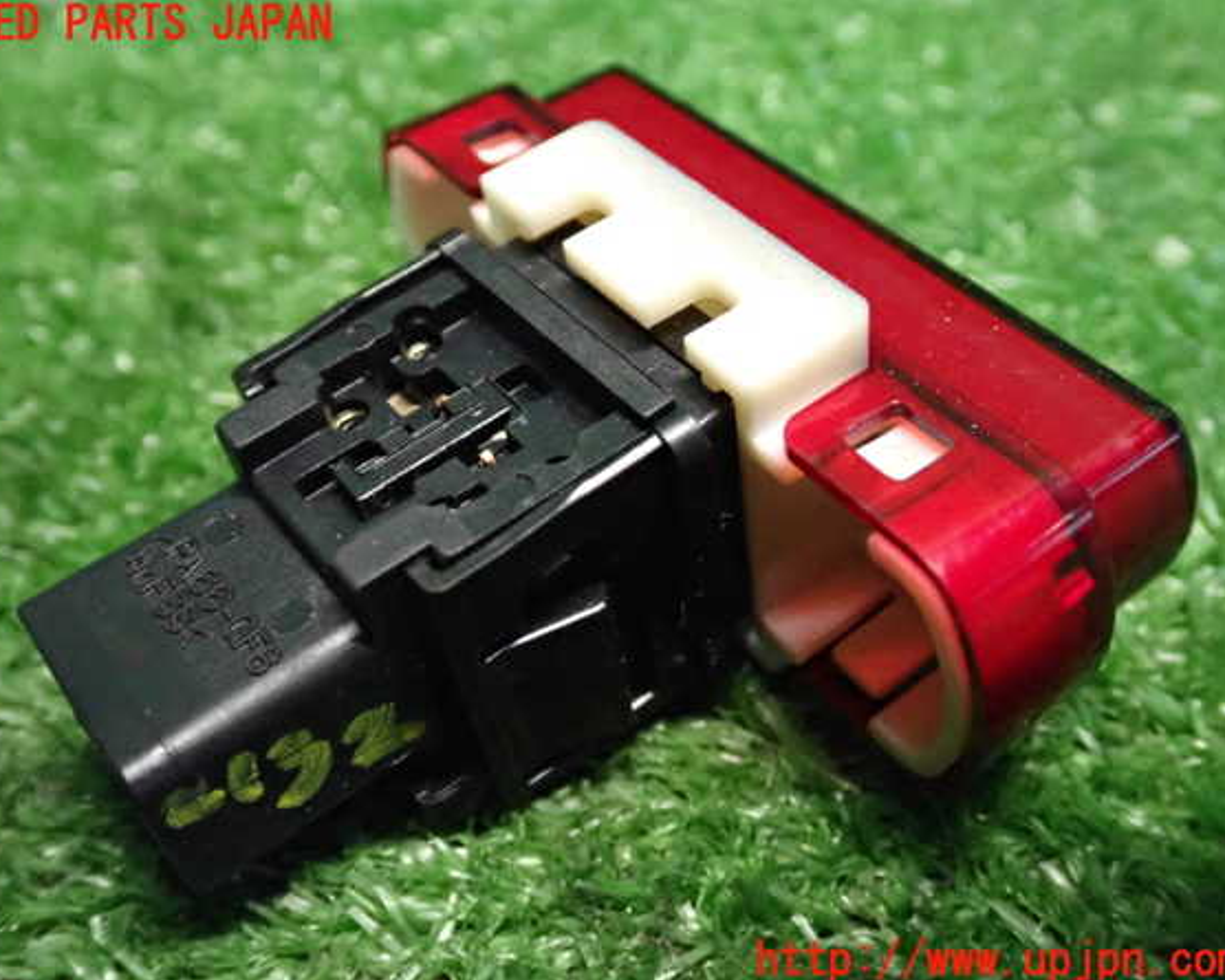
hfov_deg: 45.8
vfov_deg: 37.3
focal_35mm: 40
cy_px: 493
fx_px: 1450
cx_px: 593
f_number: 2.7
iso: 3200
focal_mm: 6.83
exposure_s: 1/100
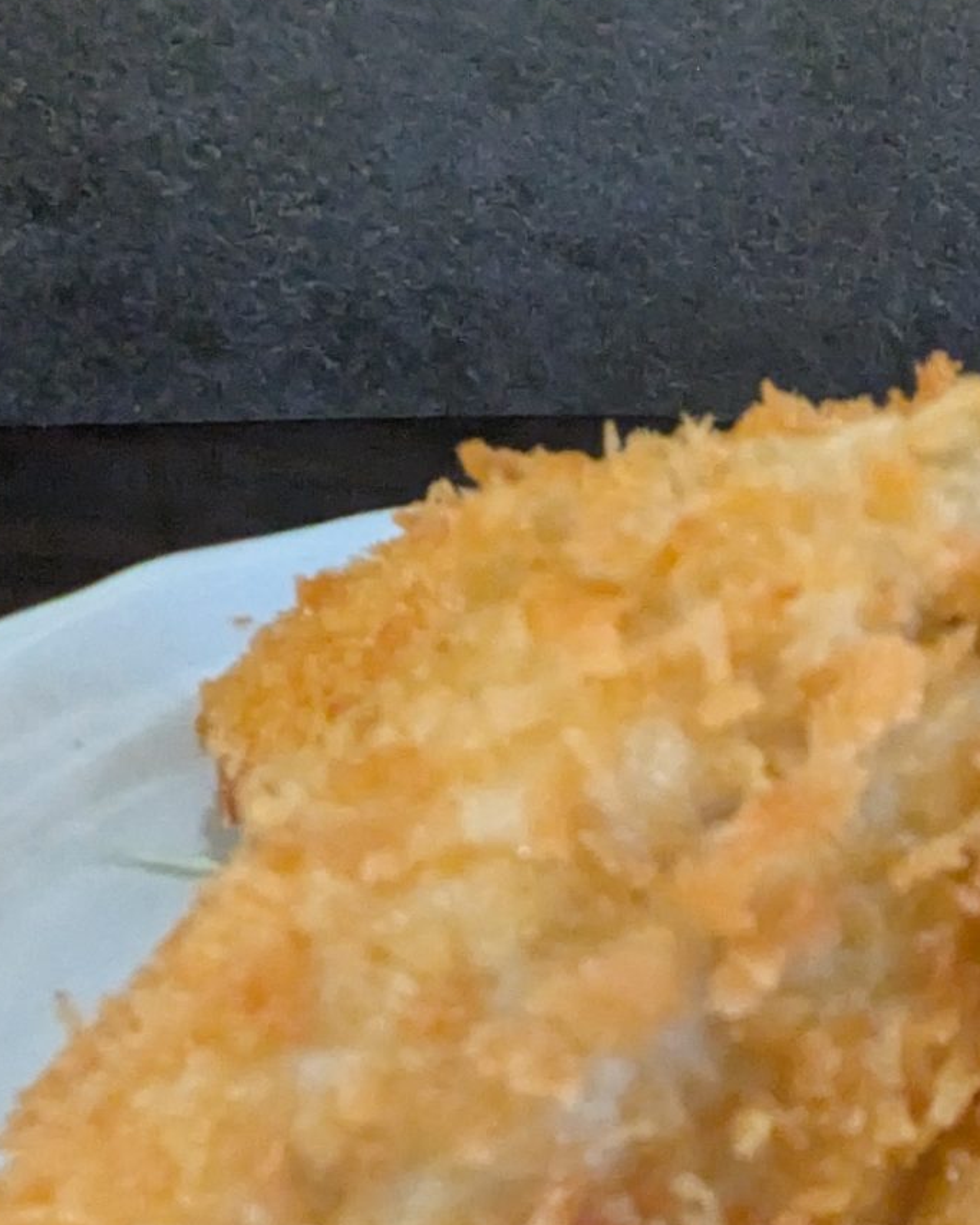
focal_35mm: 41
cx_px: 809
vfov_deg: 40.3
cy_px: 1172
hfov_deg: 35.1
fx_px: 1487
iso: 1320
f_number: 2.2
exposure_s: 1/25
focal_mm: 1.83
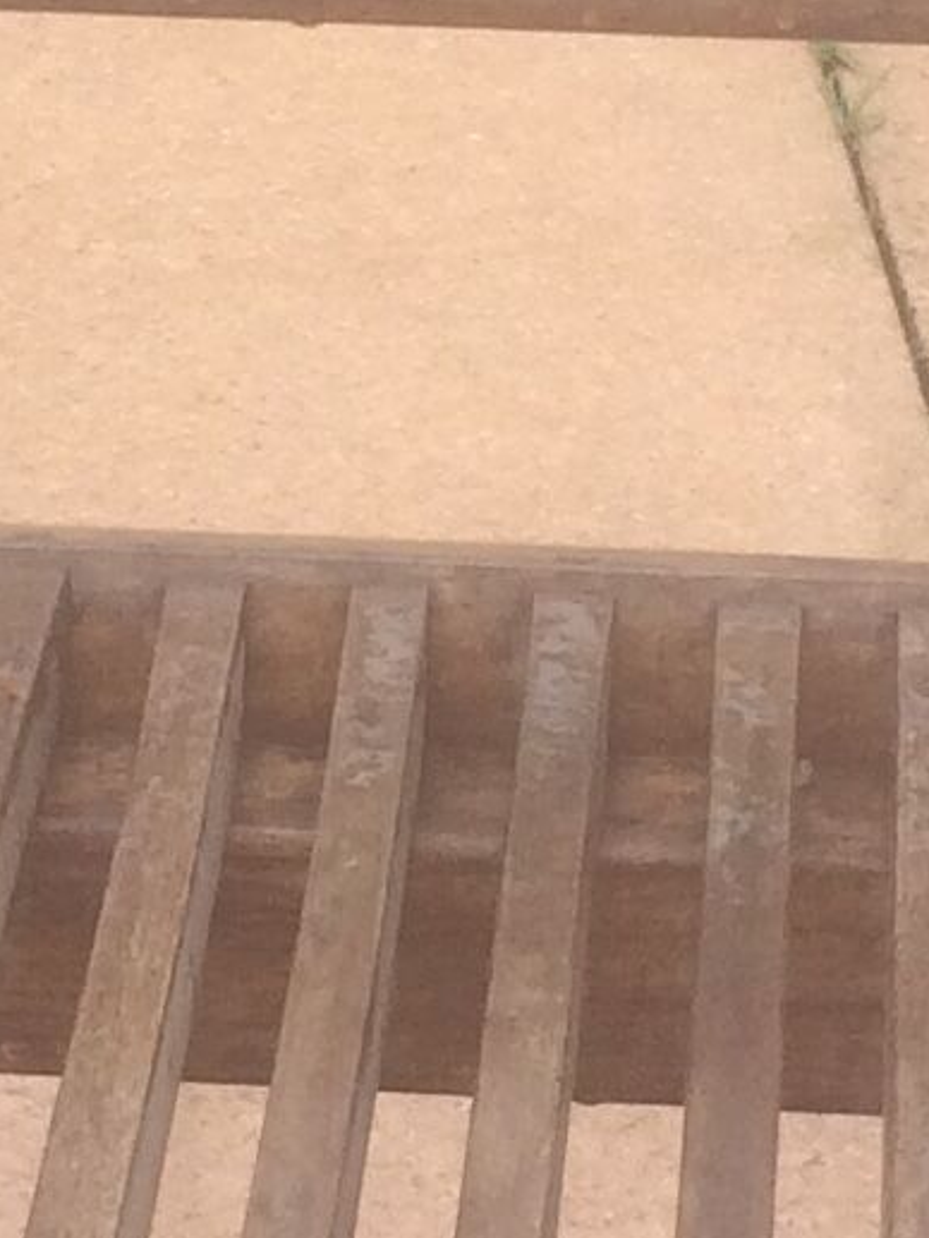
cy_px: 488
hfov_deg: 8.1
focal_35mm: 183
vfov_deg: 10.8
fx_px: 6546
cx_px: 381
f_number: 2.2
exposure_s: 1/477
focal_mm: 4.15
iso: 32
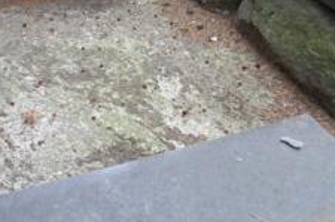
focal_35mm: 54
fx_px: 501
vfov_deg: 24.7
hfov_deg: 35.6
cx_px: 60
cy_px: 63
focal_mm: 18
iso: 200
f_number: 5.6
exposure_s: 1/40
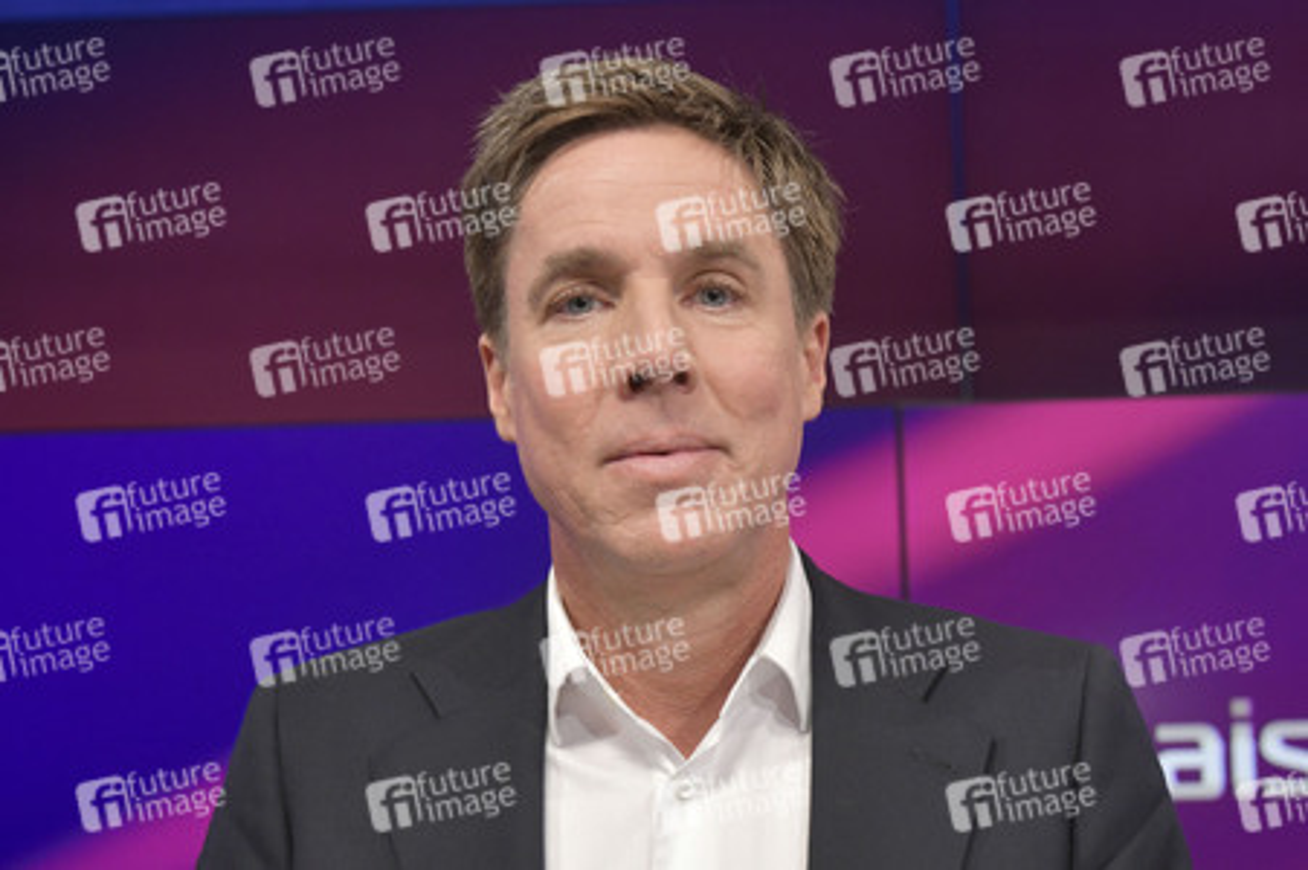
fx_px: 2106
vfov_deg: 23.3
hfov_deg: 34.5
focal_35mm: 58
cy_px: 435
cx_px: 654
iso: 2000
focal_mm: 58
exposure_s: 1/200
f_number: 5.6
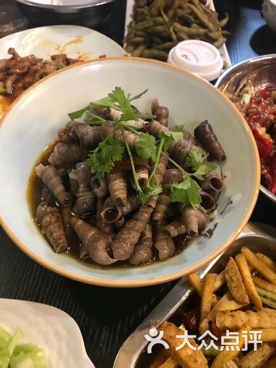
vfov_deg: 63.4
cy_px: 184
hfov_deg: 49.7
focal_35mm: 28
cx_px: 138
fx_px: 298
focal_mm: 3.99
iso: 100
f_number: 1.8
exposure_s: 1/14
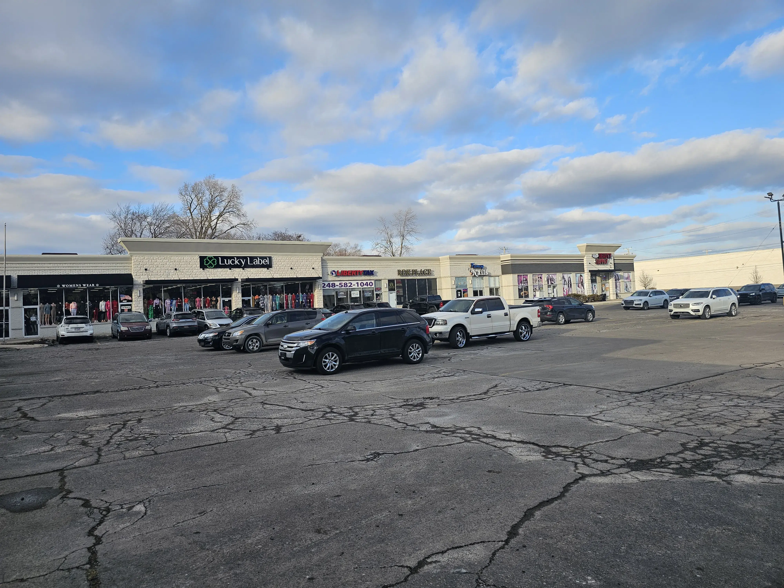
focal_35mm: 23
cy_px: 294
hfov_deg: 73.9
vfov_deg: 58.9
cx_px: 392
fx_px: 521
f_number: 1.7
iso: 10
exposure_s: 1/392
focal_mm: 6.3
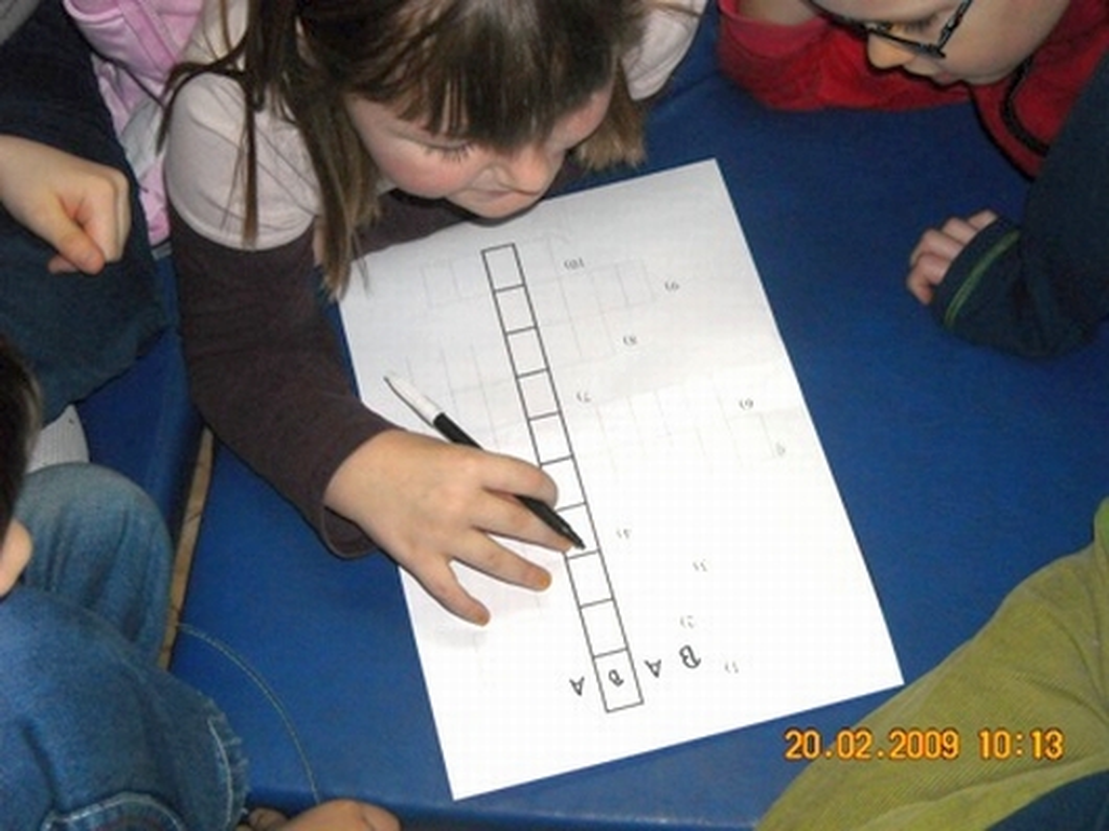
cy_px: 416
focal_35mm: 61
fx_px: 1953
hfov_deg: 31.7
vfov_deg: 24.0
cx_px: 554
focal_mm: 9.87
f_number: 3.5
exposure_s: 1/125
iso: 200
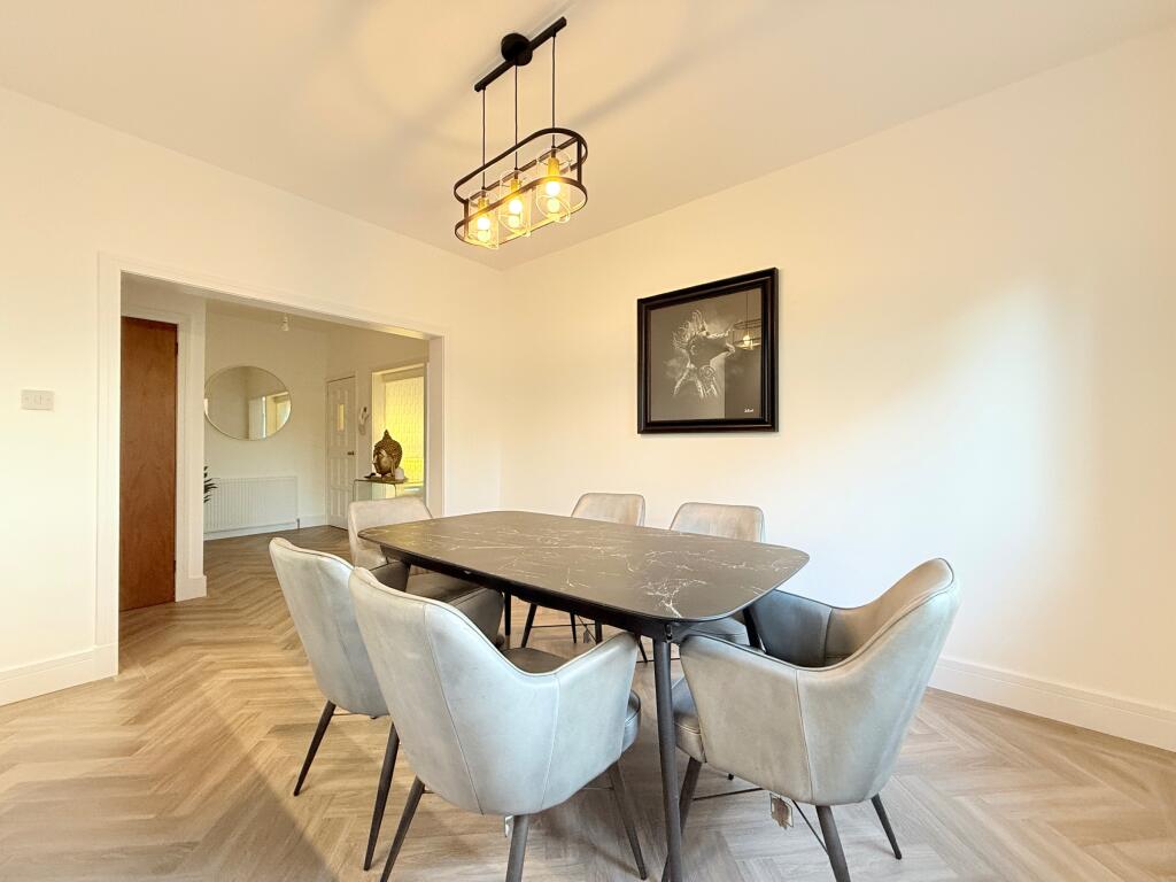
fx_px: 476
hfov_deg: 102.1
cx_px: 588
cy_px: 441
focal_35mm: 14
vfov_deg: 85.7
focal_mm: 2.22
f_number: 2.2
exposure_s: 1/50
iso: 320
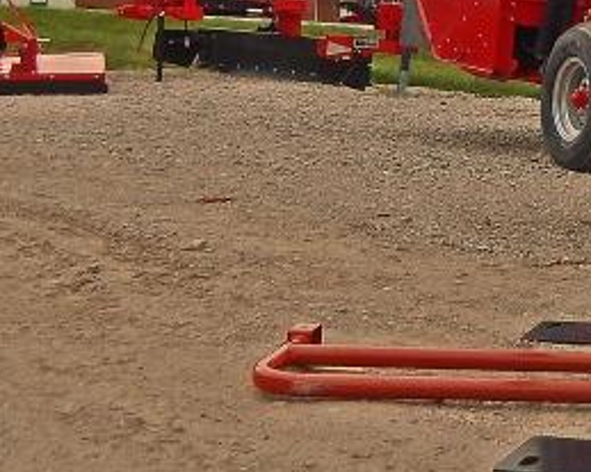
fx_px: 1486
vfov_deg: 17.8
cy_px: 57
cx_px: 931
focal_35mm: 85
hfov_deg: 19.2
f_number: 3
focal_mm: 4
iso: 125
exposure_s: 1/1000
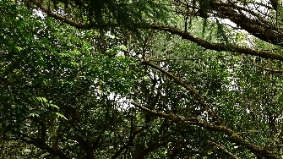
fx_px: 562
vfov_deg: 15.4
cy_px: 199
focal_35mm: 75
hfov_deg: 23.1
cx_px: 417
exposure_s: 1/200
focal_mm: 24
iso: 640
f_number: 7.1
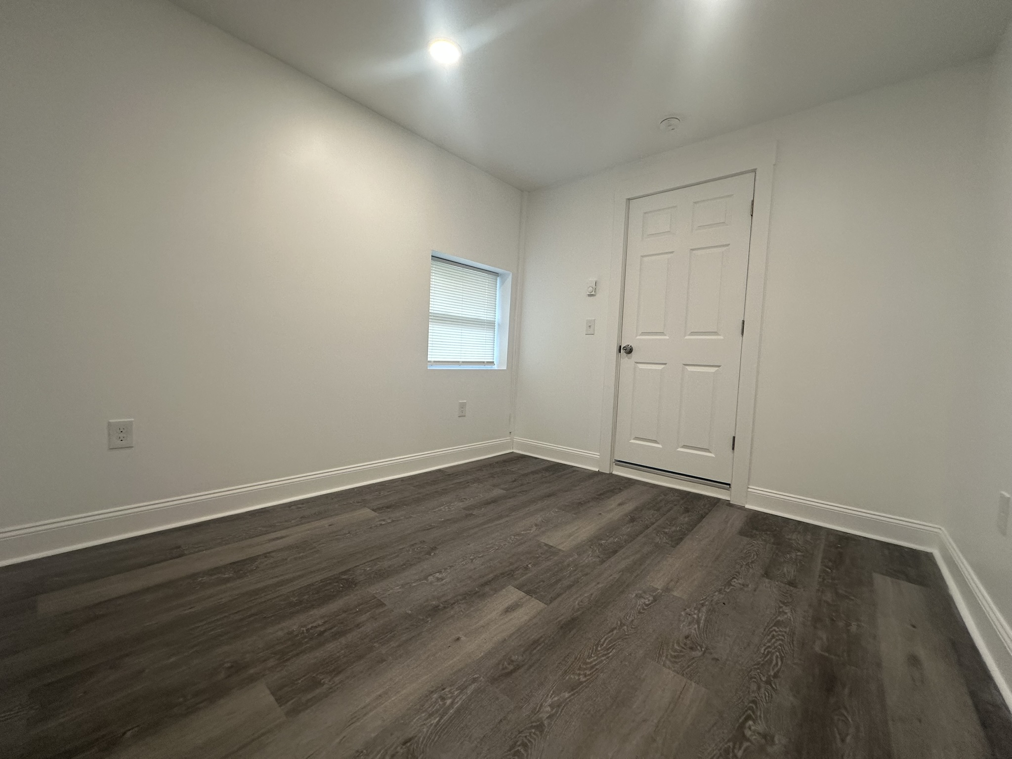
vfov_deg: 85.7
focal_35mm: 14
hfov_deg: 102.1
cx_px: 506
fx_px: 409
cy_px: 380
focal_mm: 2.22
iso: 160
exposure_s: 1/120
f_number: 2.2
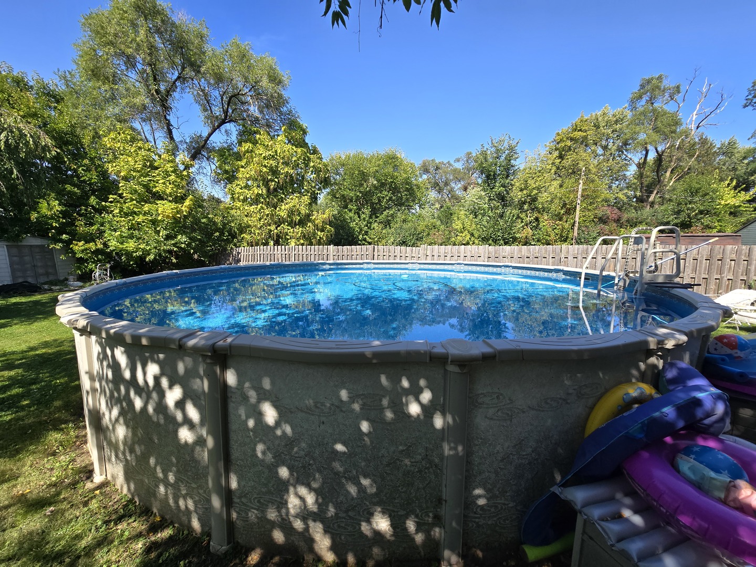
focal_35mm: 13
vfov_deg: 89.9
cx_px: 378
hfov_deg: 106.2
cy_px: 284
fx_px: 284
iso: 50
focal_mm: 2.2
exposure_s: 1/861
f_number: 2.2
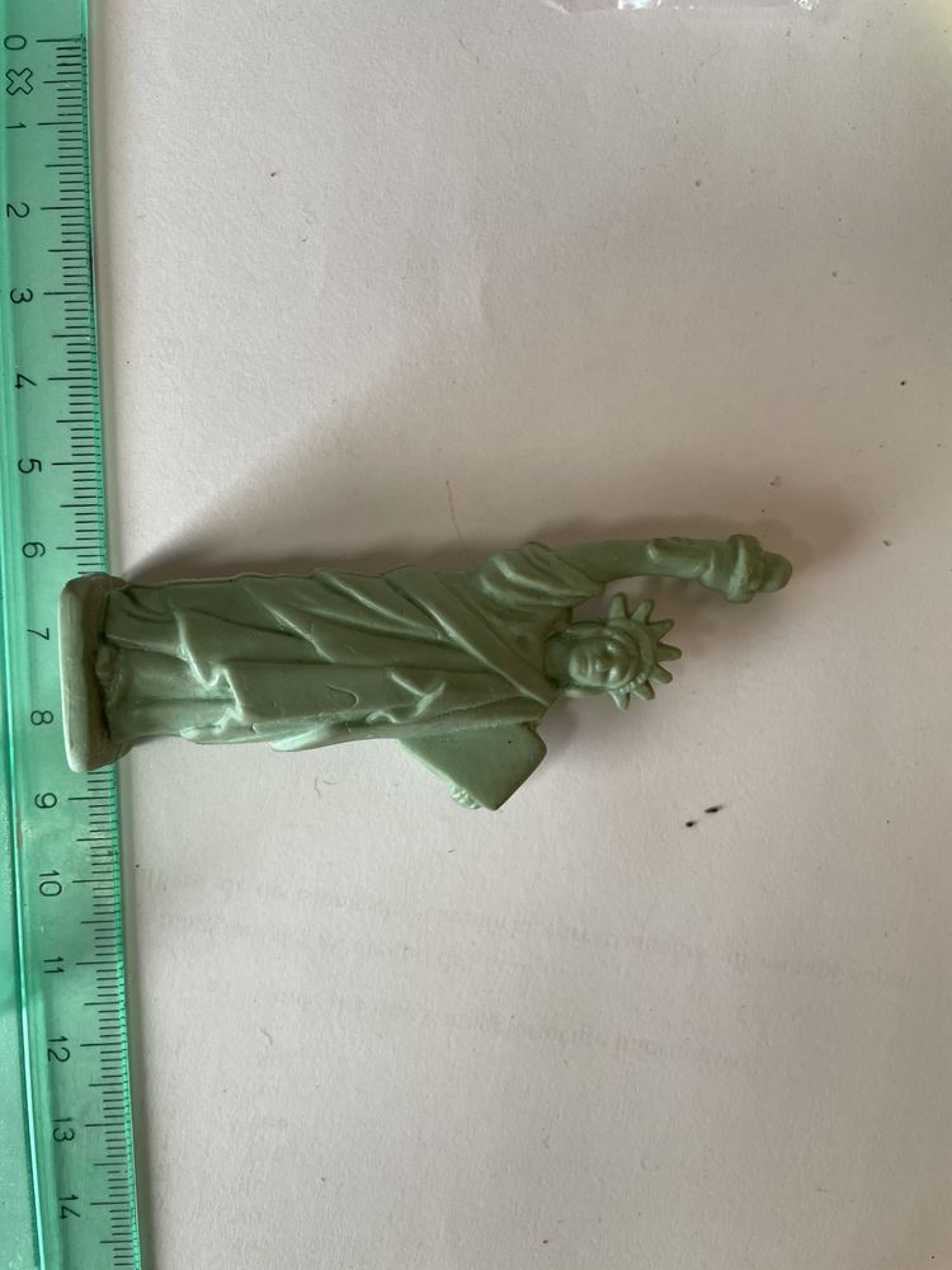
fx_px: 953
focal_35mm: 26
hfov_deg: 53.1
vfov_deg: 67.3
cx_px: 476
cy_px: 635
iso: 125
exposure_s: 1/121
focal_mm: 4.2
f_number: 1.6
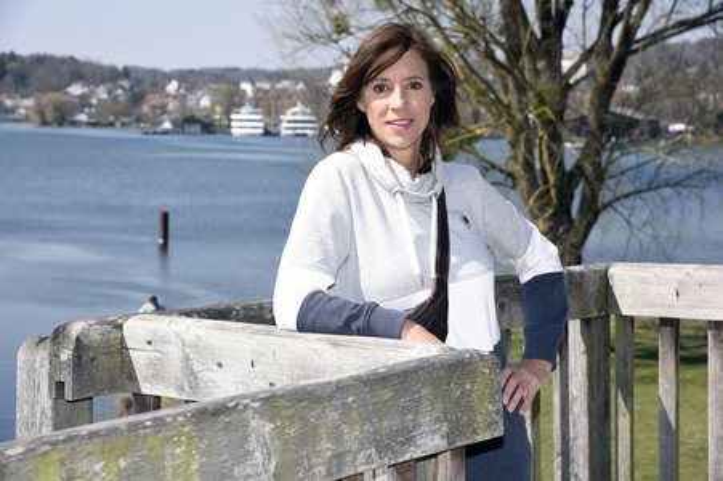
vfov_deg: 16.0
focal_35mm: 85
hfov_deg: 23.9
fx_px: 1706
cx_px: 362
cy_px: 240
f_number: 9
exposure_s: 1/160
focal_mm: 85
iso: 125
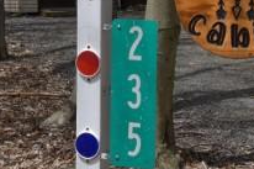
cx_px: 181
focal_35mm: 105
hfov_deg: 19.4
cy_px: 11
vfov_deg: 12.9
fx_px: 740
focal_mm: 20
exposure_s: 1/500
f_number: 5.6
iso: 100
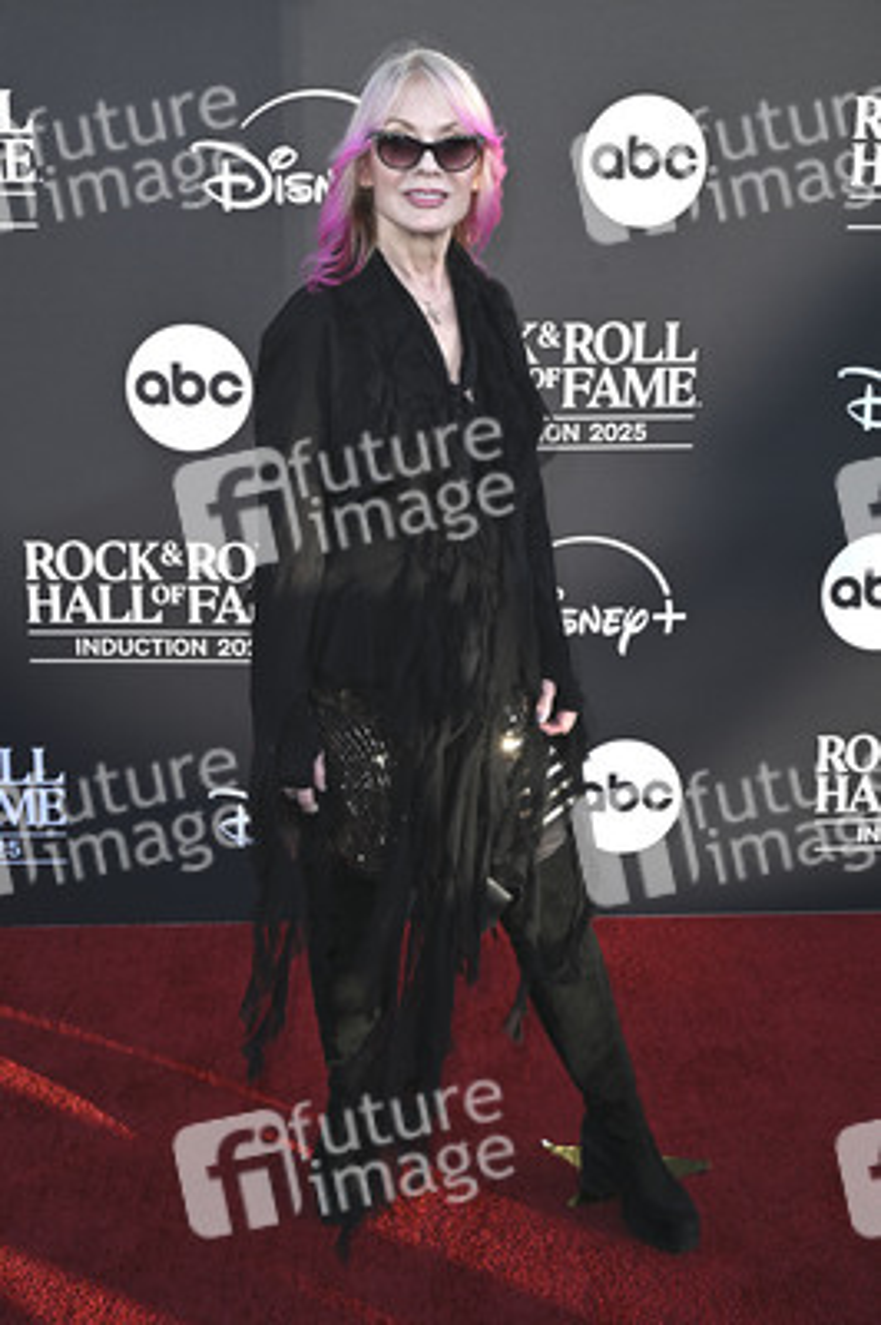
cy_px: 662
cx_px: 440
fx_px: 1471
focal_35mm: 40
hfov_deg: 33.3
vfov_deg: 48.5
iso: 250
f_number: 7.1
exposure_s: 1/320
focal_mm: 40
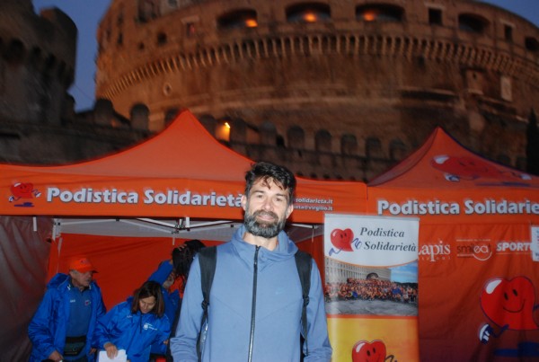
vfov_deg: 34.4
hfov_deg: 49.5
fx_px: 585
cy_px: 181
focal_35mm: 39
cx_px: 270
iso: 1000
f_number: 5
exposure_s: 1/60
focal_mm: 26
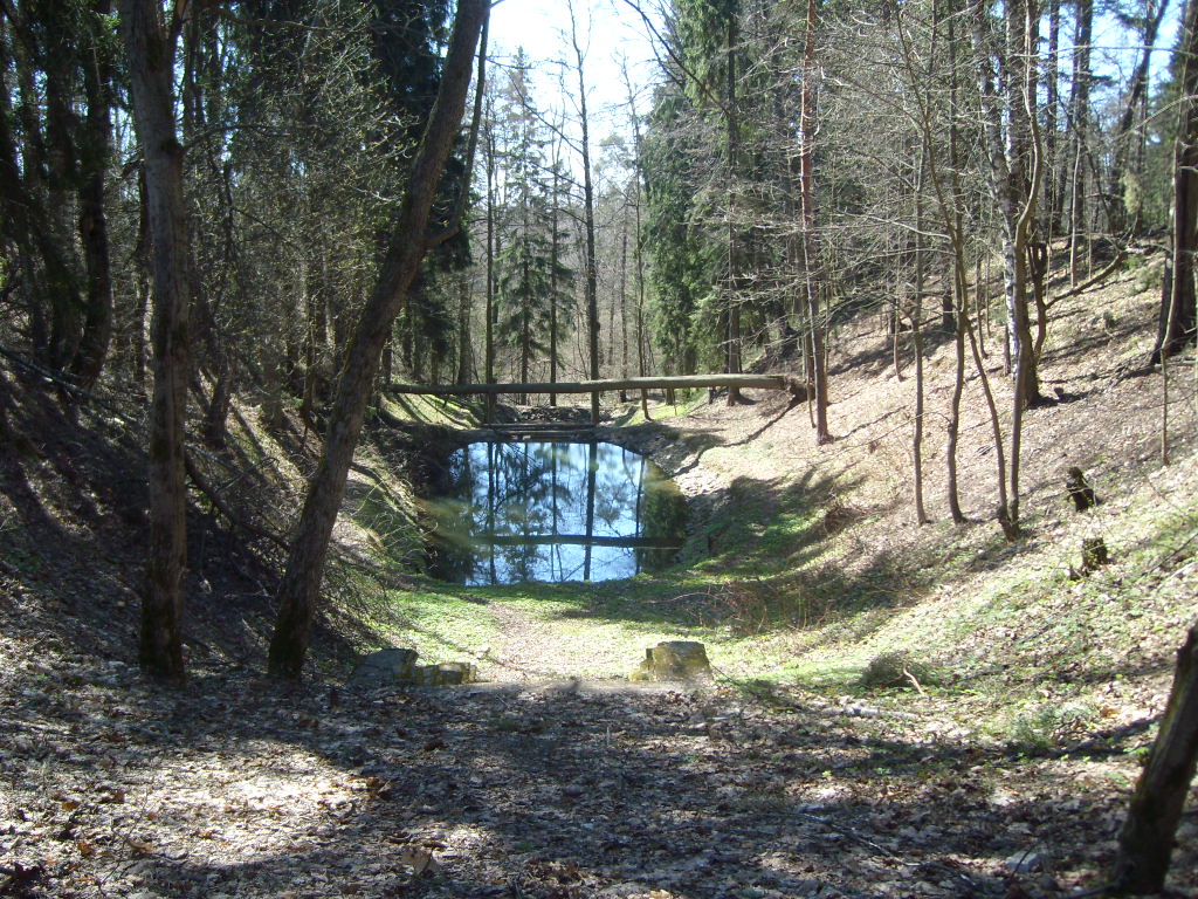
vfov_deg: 40.7
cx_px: 599
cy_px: 450
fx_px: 1211
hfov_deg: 52.6
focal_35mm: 35
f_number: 2.8
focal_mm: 5.8
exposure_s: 1/250
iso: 50
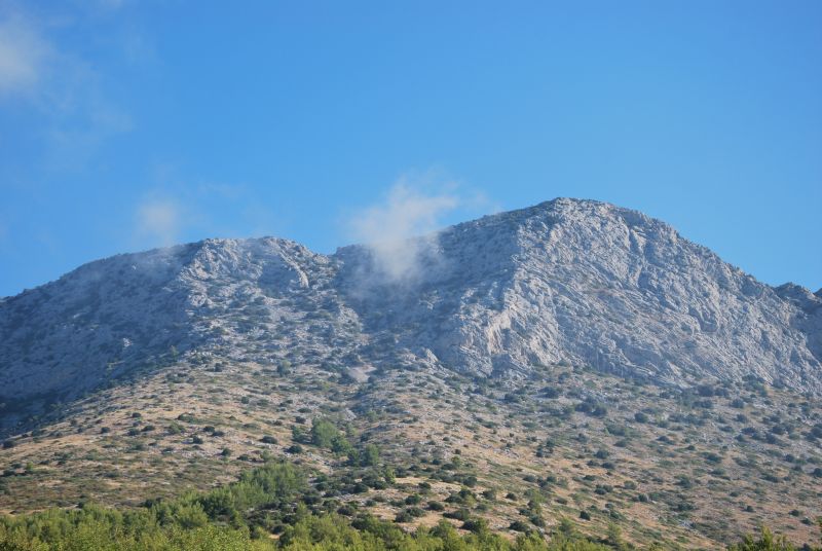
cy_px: 276
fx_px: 1784
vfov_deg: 17.6
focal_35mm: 78
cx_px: 411
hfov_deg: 26.0
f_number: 8
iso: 100
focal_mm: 52
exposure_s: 1/250
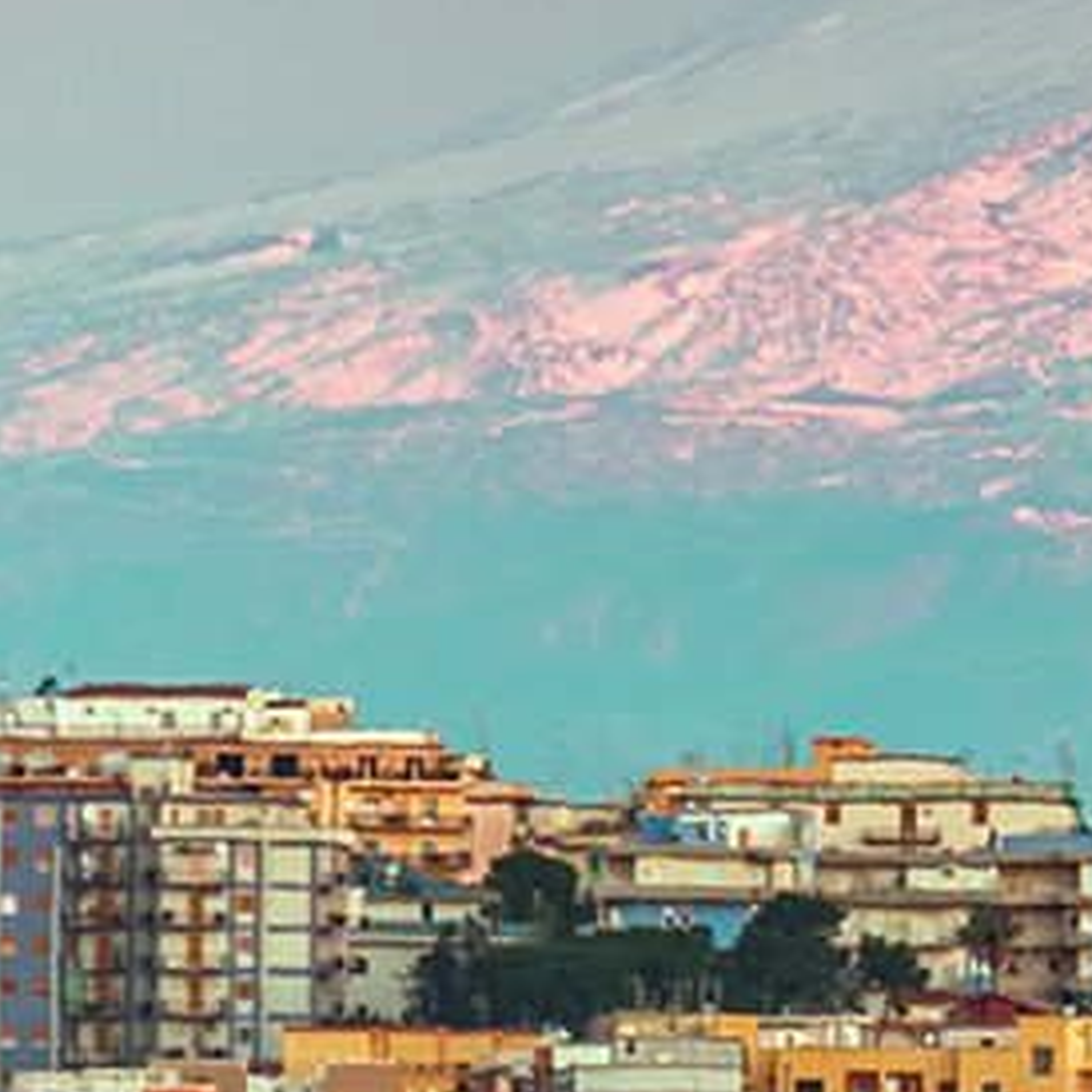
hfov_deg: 1.0
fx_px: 61923
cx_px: 2543
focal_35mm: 1735
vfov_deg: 1.0
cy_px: 450
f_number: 8
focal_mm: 350
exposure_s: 1/10
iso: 100
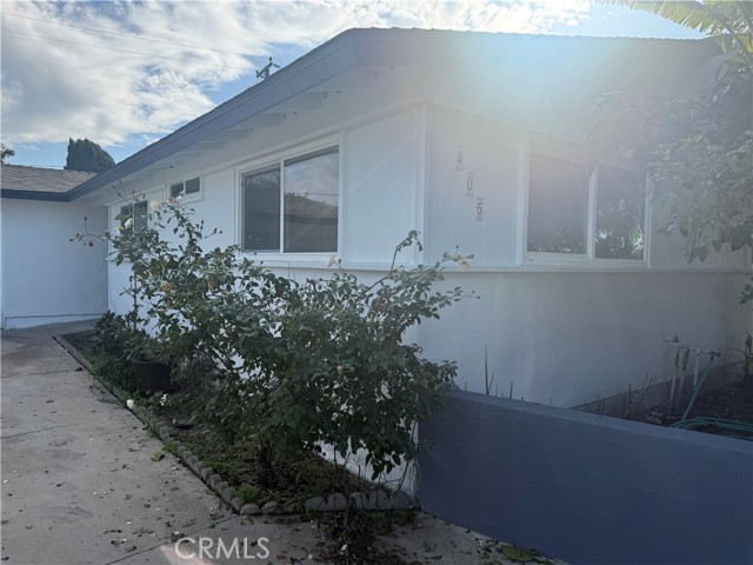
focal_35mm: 24
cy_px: 282
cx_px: 376
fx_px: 522
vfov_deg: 56.8
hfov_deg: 71.6
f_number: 1.78
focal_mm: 6.76
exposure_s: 1/5319
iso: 100
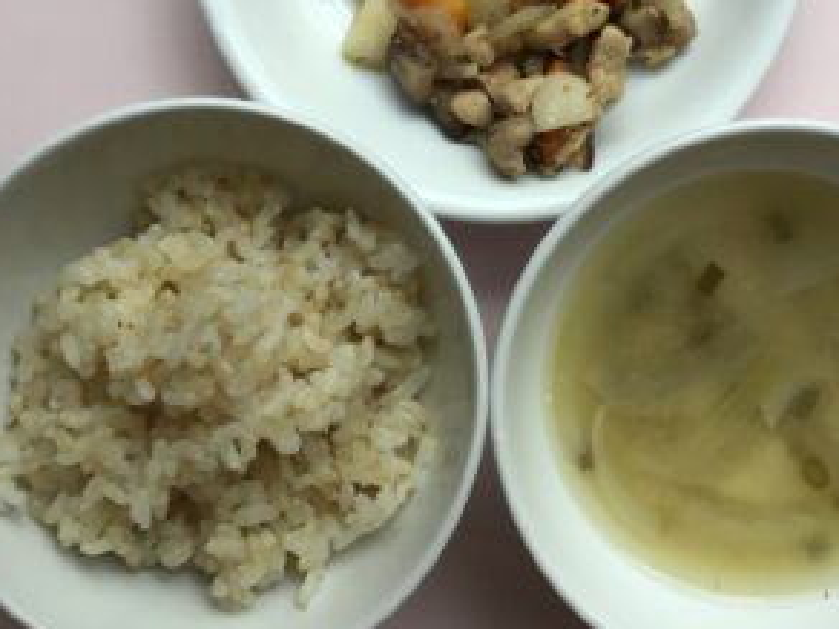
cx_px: 500
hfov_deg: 36.1
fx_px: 1285
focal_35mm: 53
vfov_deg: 27.2
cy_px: 162
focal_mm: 3.3
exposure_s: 1/120
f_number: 2.4
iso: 32
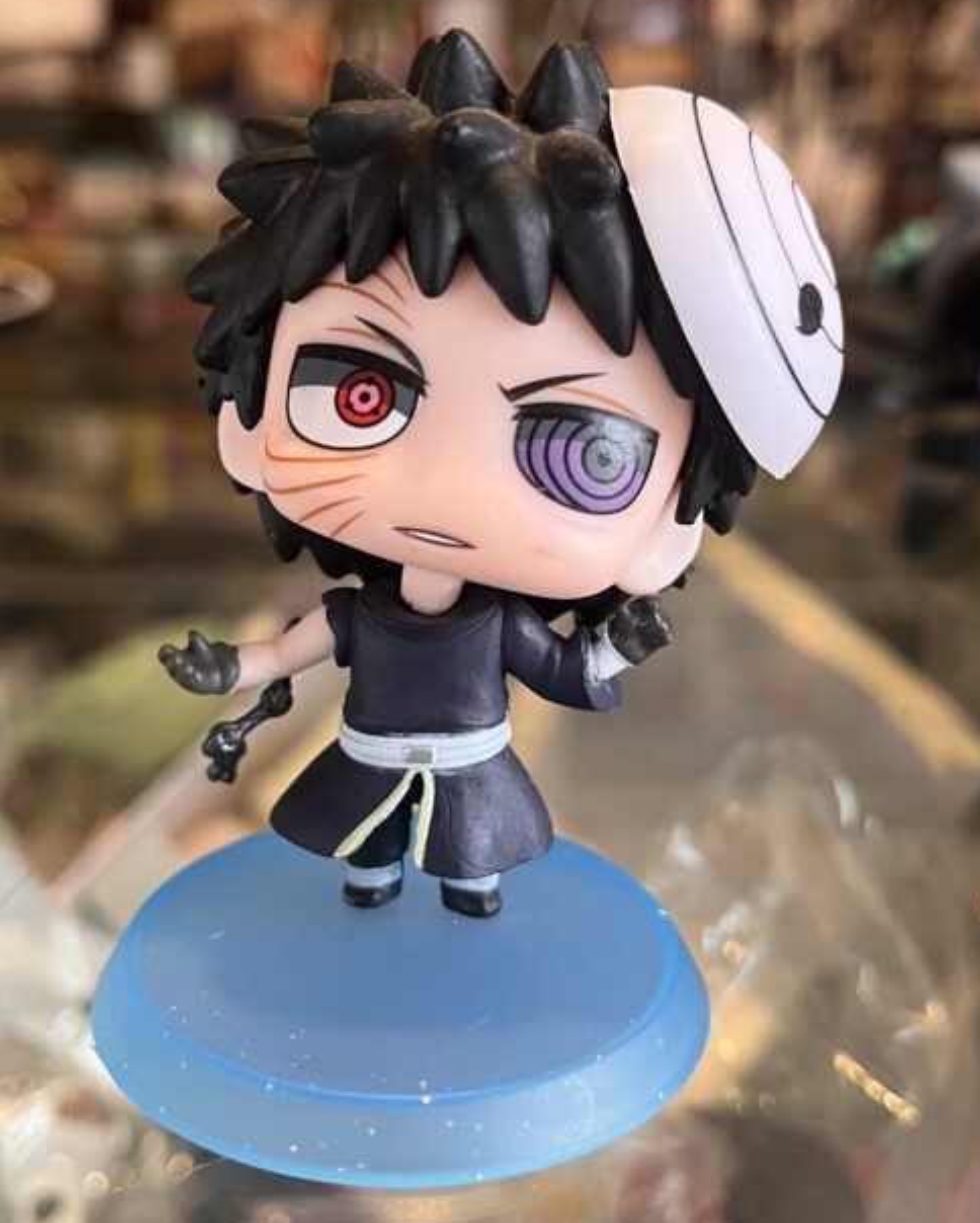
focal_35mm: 28
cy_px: 580
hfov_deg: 51.6
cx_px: 504
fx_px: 1014
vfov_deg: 62.1
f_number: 1.6
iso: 100
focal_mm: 5.1
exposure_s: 1/50
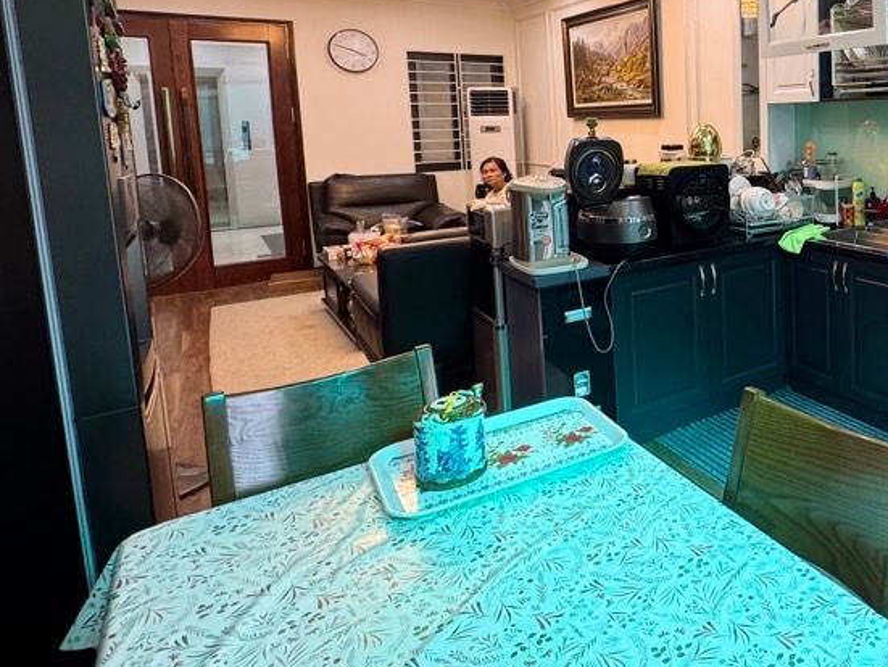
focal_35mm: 26
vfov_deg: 51.3
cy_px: 185
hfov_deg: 57.7
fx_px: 667
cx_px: 799
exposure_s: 1/99
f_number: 2.2
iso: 200
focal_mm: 2.22
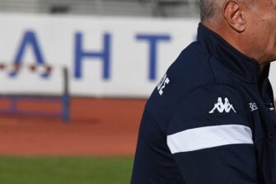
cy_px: 111
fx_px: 4697
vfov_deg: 2.2
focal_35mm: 613
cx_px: 290
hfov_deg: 3.4
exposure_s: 1/4000
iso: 1000
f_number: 8
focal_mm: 190
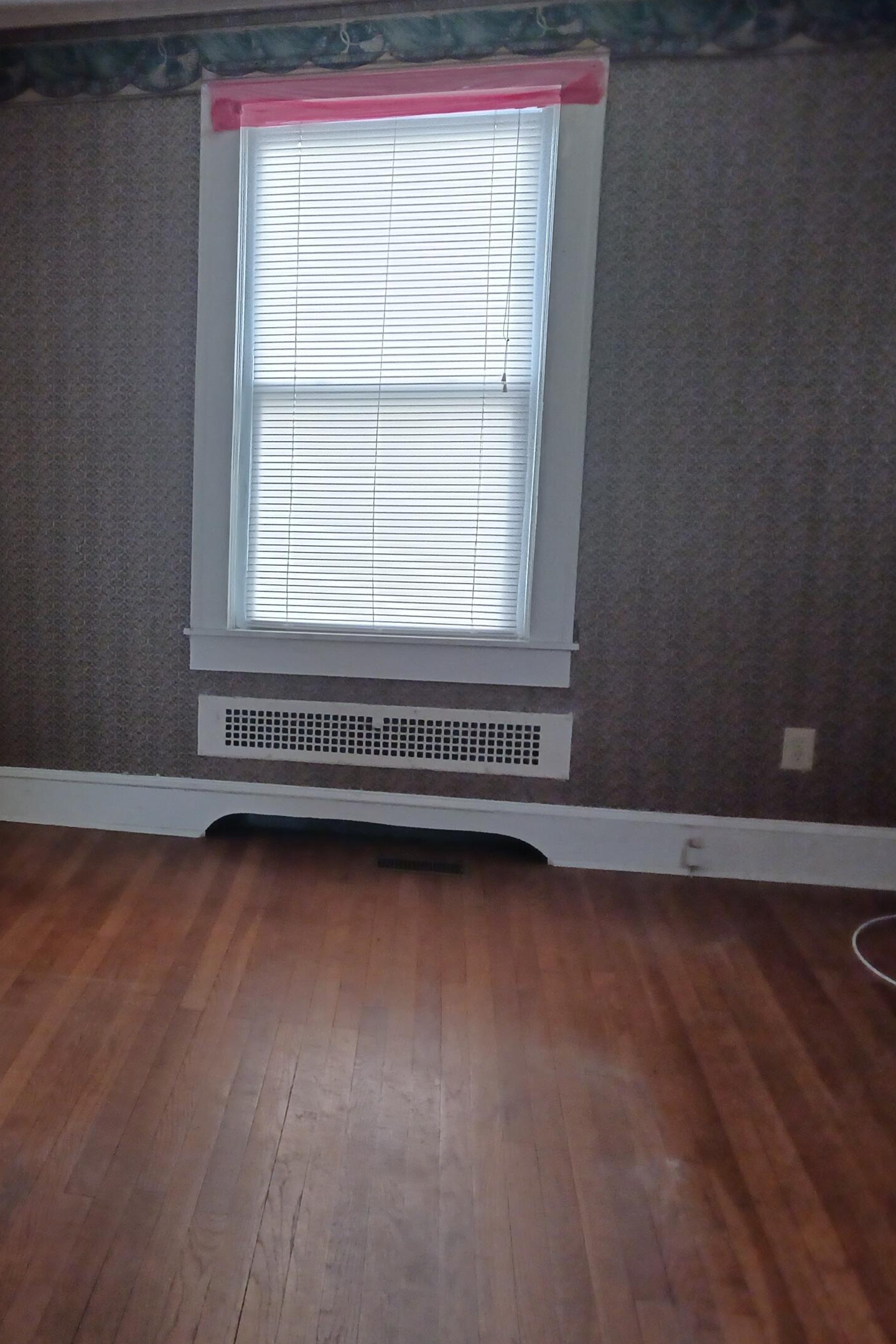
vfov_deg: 49.6
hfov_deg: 31.8
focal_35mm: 39
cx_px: 14
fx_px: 1456
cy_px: 683
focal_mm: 4
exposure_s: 1/24
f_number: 1.8
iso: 500
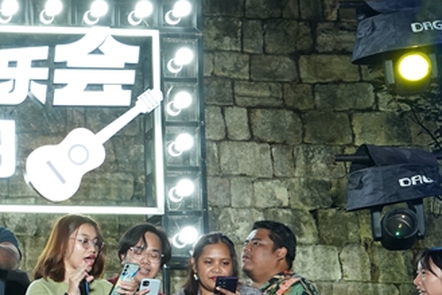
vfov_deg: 11.6
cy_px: 215
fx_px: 1449
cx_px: -102
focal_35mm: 118
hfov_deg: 16.5
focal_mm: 45
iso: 3200
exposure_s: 1/100
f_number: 6.3
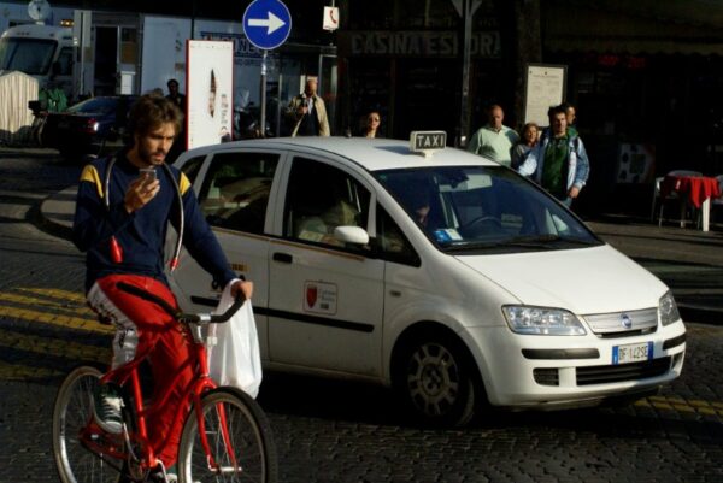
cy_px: 242
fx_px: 2110
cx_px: 362
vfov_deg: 13.1
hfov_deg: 19.4
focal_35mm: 105
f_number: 13
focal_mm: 70
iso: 800
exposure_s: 1/1000
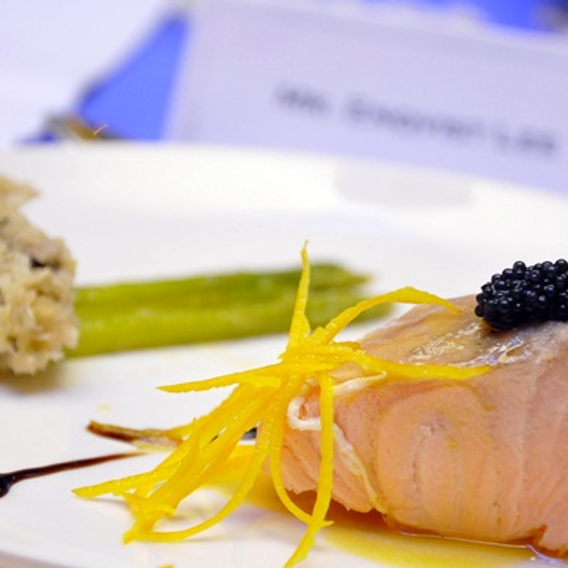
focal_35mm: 142
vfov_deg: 12.3
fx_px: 2636
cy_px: 313
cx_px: 295
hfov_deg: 12.3
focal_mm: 66
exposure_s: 1/125
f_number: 5.3
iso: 2000
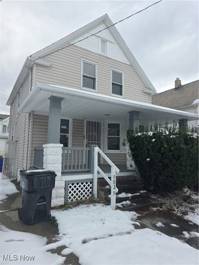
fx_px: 176
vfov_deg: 73.9
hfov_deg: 58.9
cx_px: 100
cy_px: 132
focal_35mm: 23
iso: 80
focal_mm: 6.3
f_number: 1.7
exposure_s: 1/1910
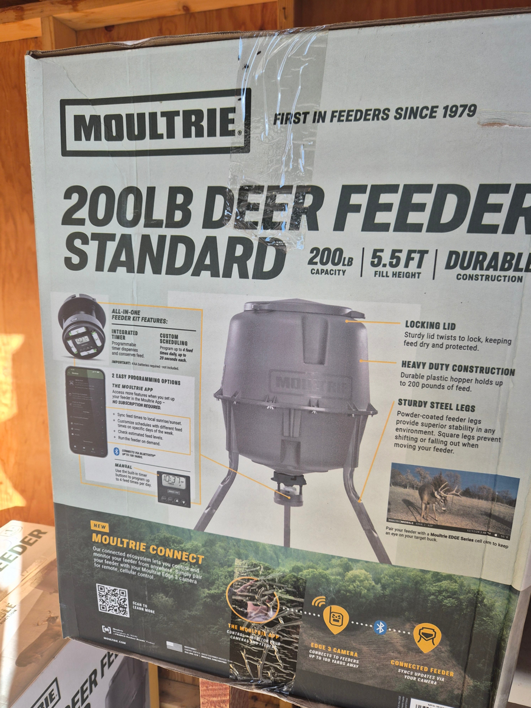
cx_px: 266
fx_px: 470
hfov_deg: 58.9
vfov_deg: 73.9
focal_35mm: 23
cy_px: 354
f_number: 1.8
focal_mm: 5.4
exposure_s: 1/180
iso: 50
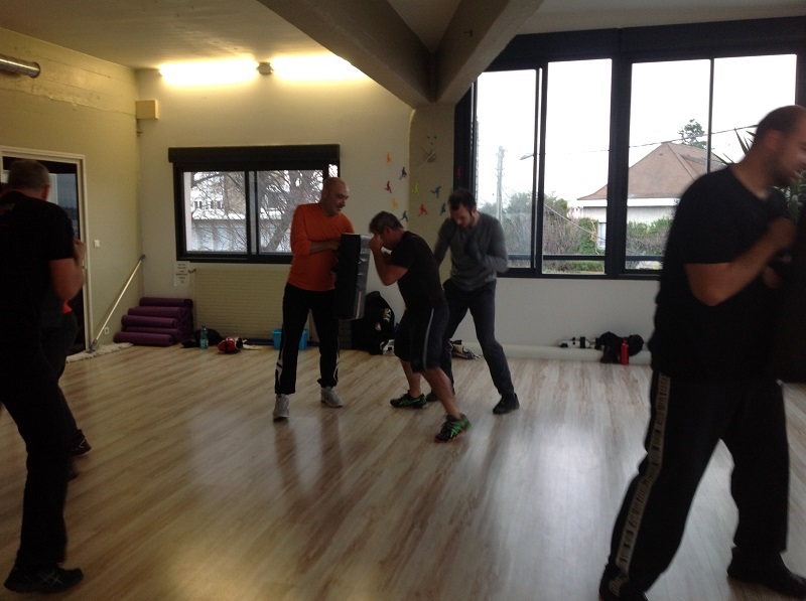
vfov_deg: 40.6
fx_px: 813
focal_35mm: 35
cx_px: 403
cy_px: 300
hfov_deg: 52.7
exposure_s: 1/24
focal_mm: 4.28
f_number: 2.4
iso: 50
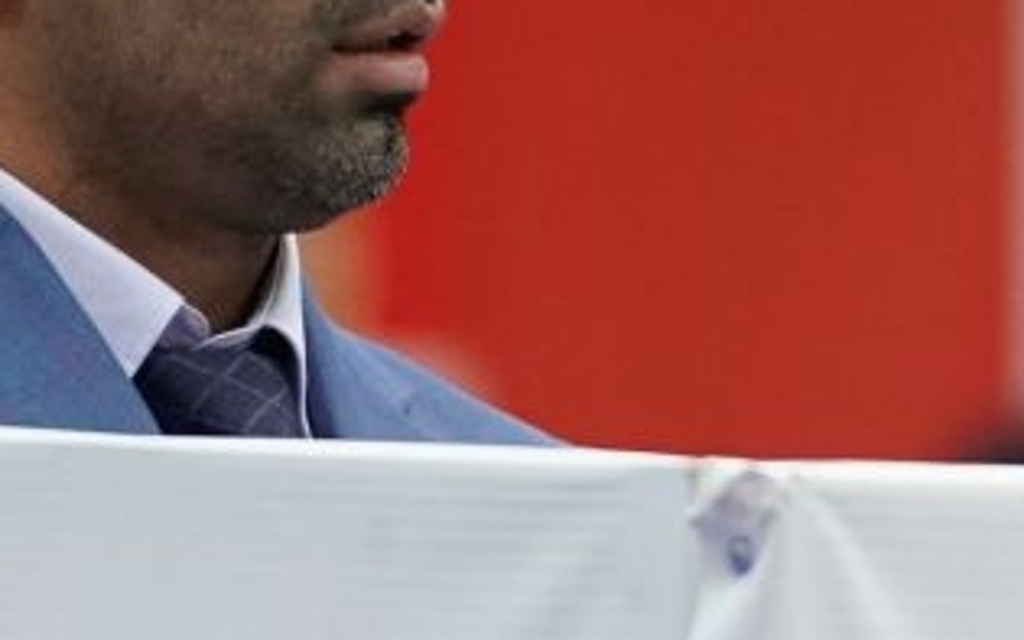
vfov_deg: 1.2
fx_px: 31038
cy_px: 481
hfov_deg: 1.9
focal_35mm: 1112
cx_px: 657
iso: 4000
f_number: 2.8
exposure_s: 1/1000
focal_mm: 191
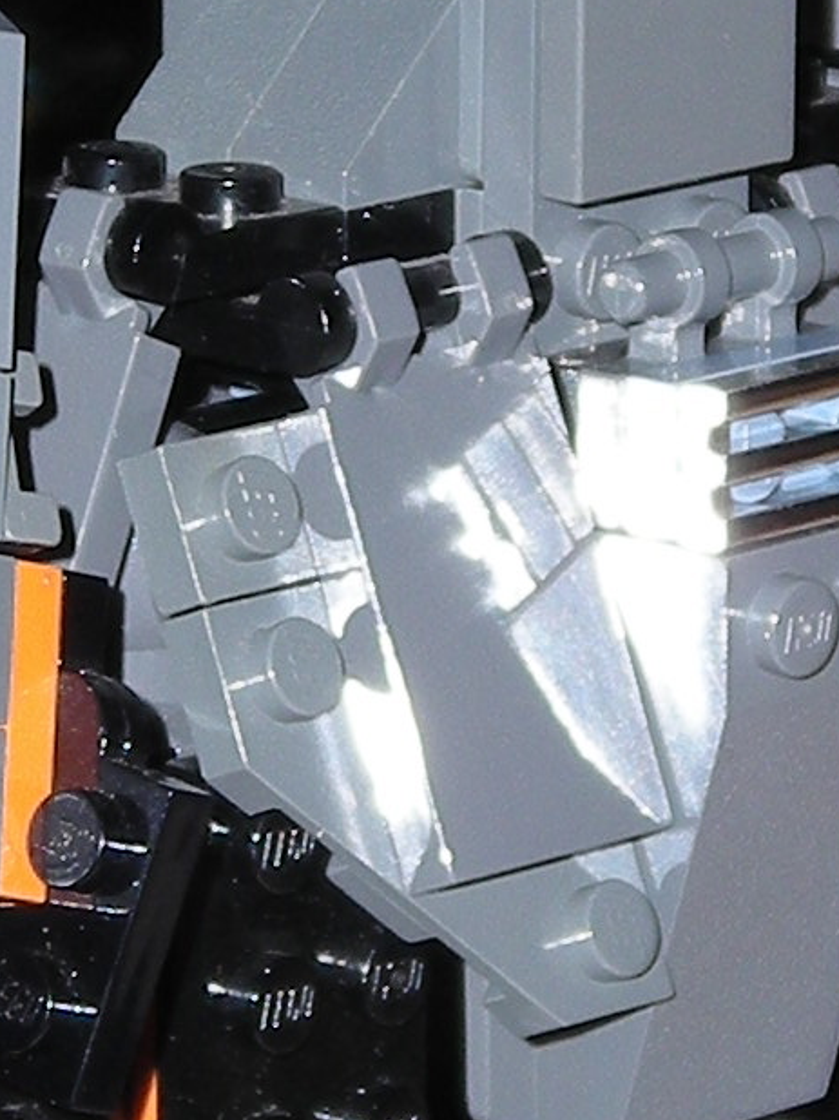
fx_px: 11351
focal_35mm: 351
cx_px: 516
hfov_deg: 4.2
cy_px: 442
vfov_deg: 5.6
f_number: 4.2
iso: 56
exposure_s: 1/120
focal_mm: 12.7
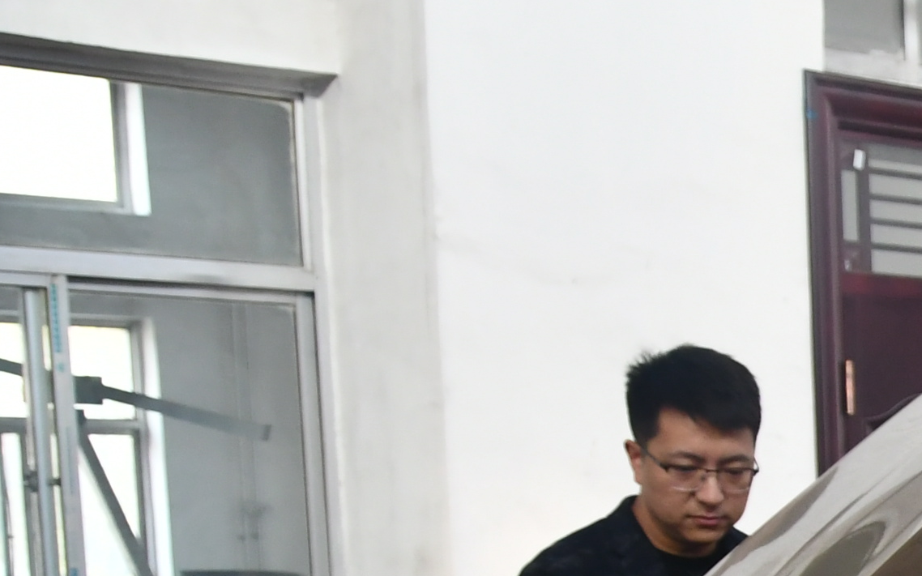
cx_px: 1555
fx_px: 2538
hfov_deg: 17.5
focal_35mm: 101
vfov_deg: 12.3
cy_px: 871
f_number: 3.5
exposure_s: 1/125
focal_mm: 18
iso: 900
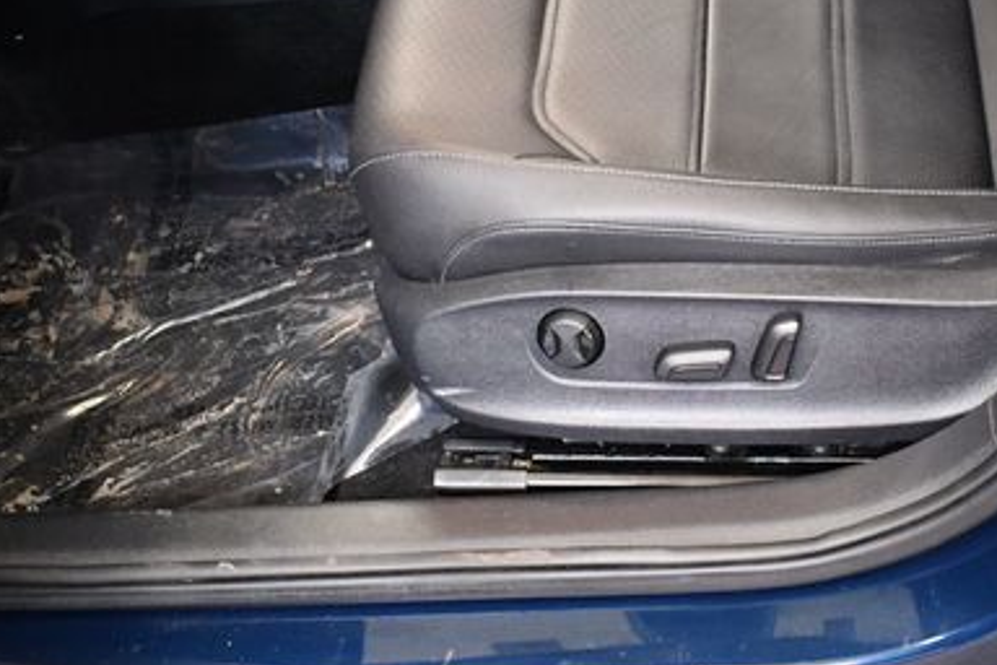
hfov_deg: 33.3
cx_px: 608
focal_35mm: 60
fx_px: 1662
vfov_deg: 22.6
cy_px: 377
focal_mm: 18
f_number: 3.5
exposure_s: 1/100
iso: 3200
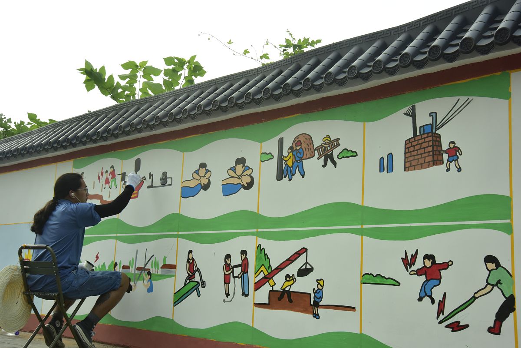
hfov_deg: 46.4
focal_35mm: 42
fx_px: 608
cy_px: 174
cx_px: 260
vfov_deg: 31.9
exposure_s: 1/200
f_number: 18
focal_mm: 42
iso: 1250
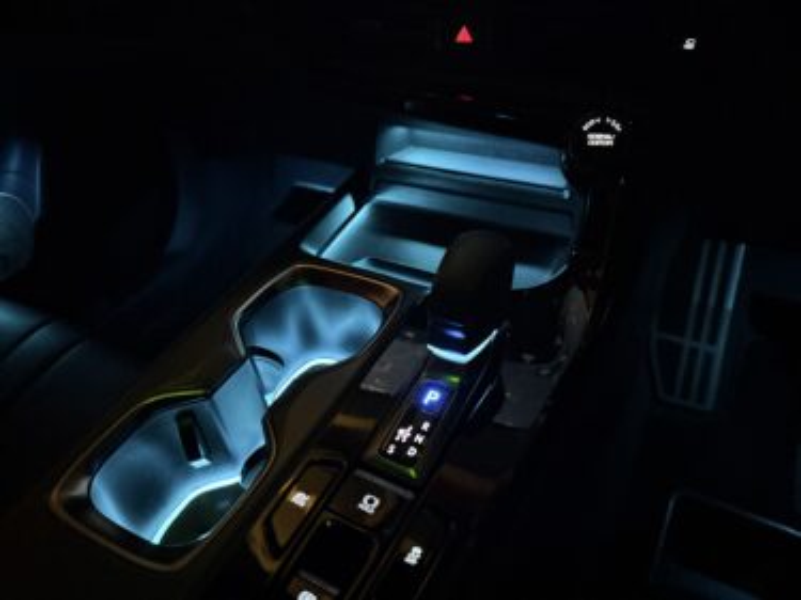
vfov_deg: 56.8
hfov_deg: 71.6
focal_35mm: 24
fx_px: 555
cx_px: 400
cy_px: 300
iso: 12500
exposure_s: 1/16
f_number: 1.78
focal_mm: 6.76
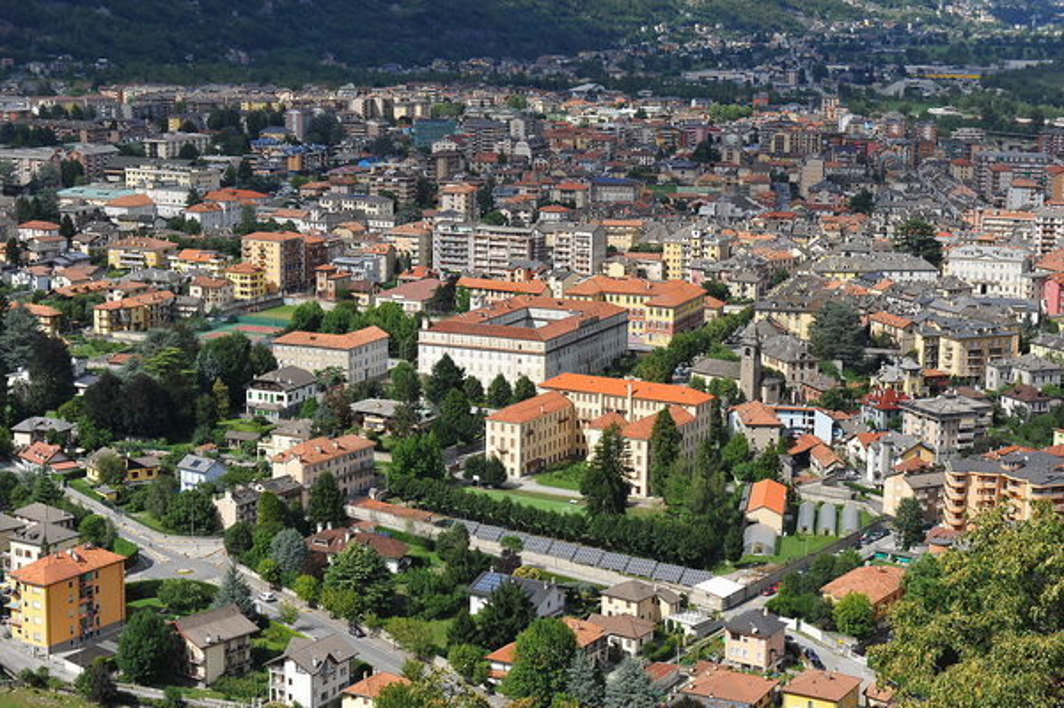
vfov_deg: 19.4
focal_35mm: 70
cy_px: 354
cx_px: 532
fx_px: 2067
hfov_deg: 28.9
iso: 200
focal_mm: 70
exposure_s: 1/640
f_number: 8
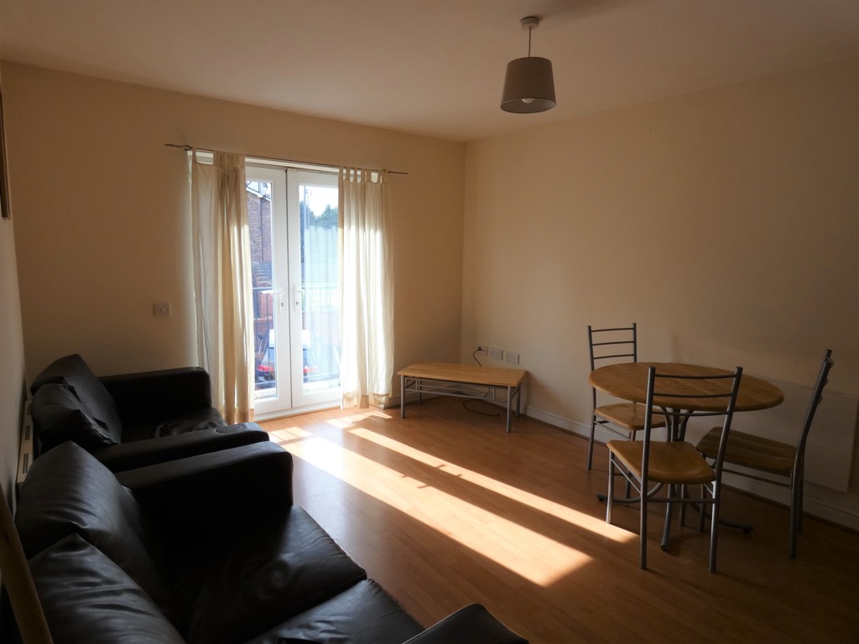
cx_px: 430
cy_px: 322
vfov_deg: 66.0
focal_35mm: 20
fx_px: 496
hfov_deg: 81.7
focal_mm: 3.6
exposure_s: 1/200
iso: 80
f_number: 2.8
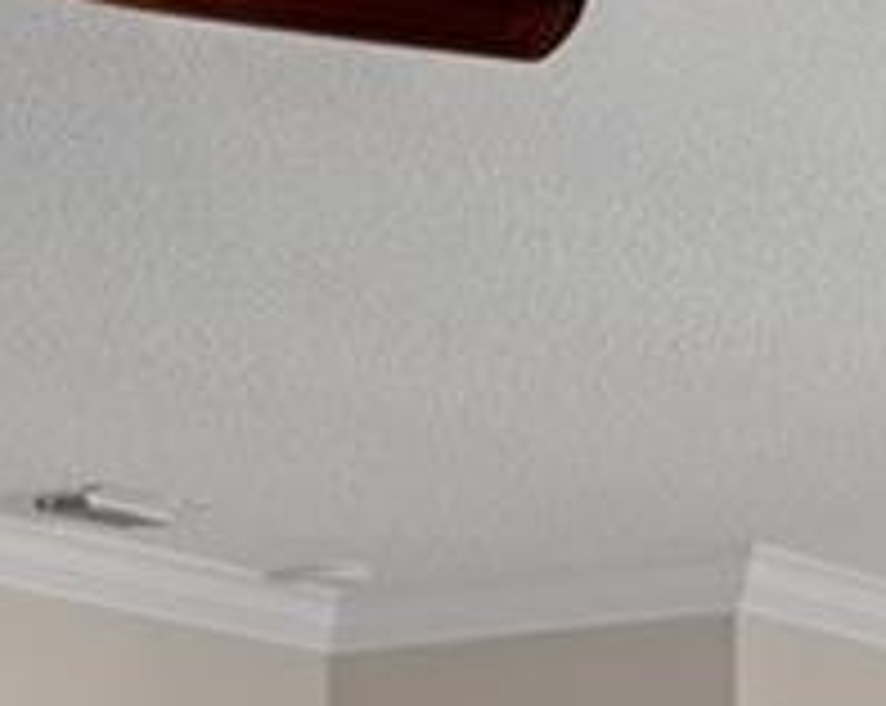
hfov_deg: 12.8
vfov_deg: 10.0
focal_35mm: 149
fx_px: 3896
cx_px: -4
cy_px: 1133
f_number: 8
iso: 320
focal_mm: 13
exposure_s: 1/3
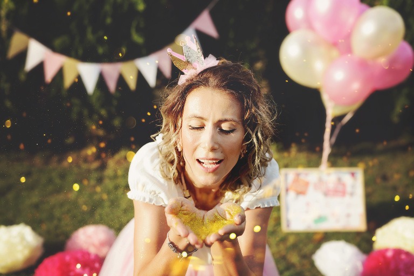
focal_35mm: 50
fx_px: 575
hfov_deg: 39.6
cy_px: 138
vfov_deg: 27.0
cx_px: 207
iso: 100
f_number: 3.2
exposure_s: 1/800
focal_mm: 50
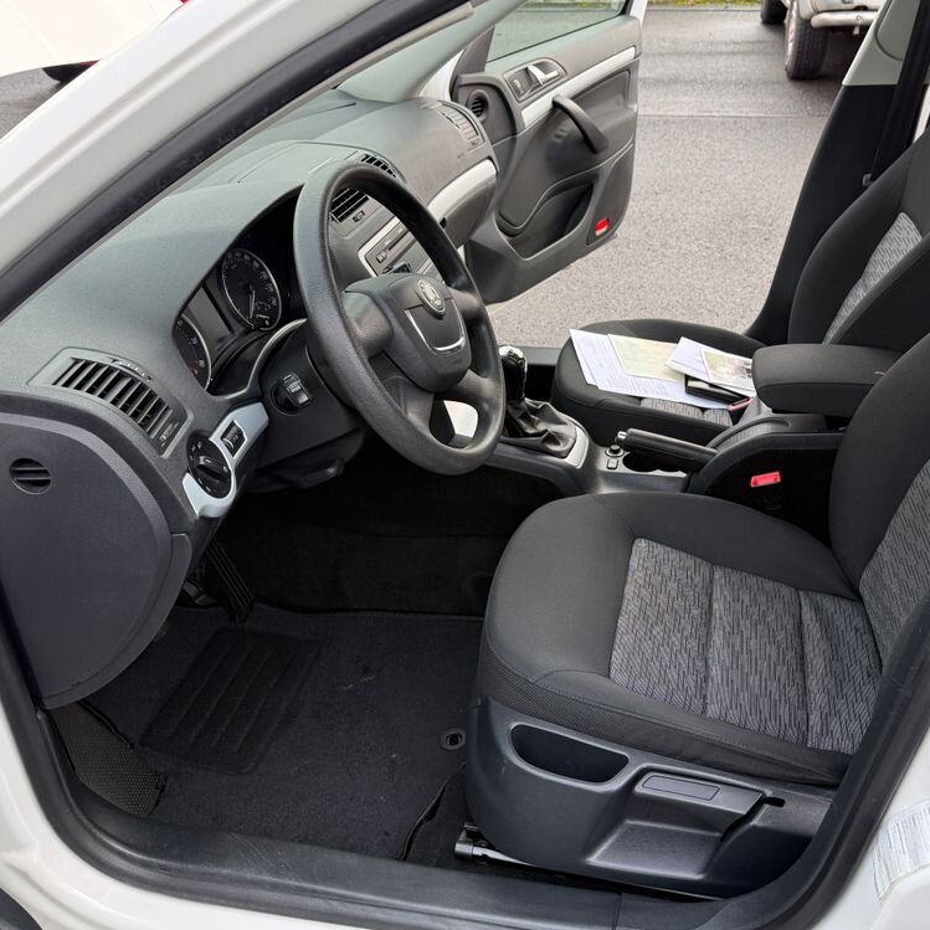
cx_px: 535
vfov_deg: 55.6
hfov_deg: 55.4
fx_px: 881
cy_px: 457
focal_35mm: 29
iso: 100
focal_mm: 6.76
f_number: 1.78
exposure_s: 1/275
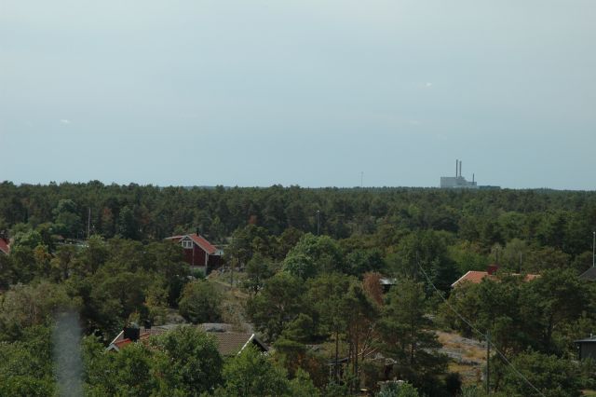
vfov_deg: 13.0
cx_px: 298
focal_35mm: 105
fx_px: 1737
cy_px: 198
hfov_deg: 19.5
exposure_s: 1/640
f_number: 13
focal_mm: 70
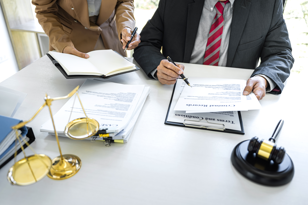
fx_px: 248
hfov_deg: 63.7
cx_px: 154
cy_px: 102
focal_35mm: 29
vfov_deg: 45.0
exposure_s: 1/80
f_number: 2.8
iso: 160
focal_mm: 29
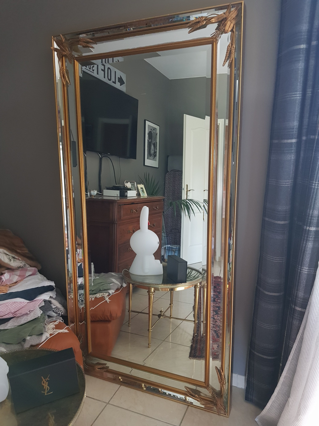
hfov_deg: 53.1
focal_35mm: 26
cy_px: 213
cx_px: 160
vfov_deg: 67.3
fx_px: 319
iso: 250
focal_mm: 4.3
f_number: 1.7
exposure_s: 1/10
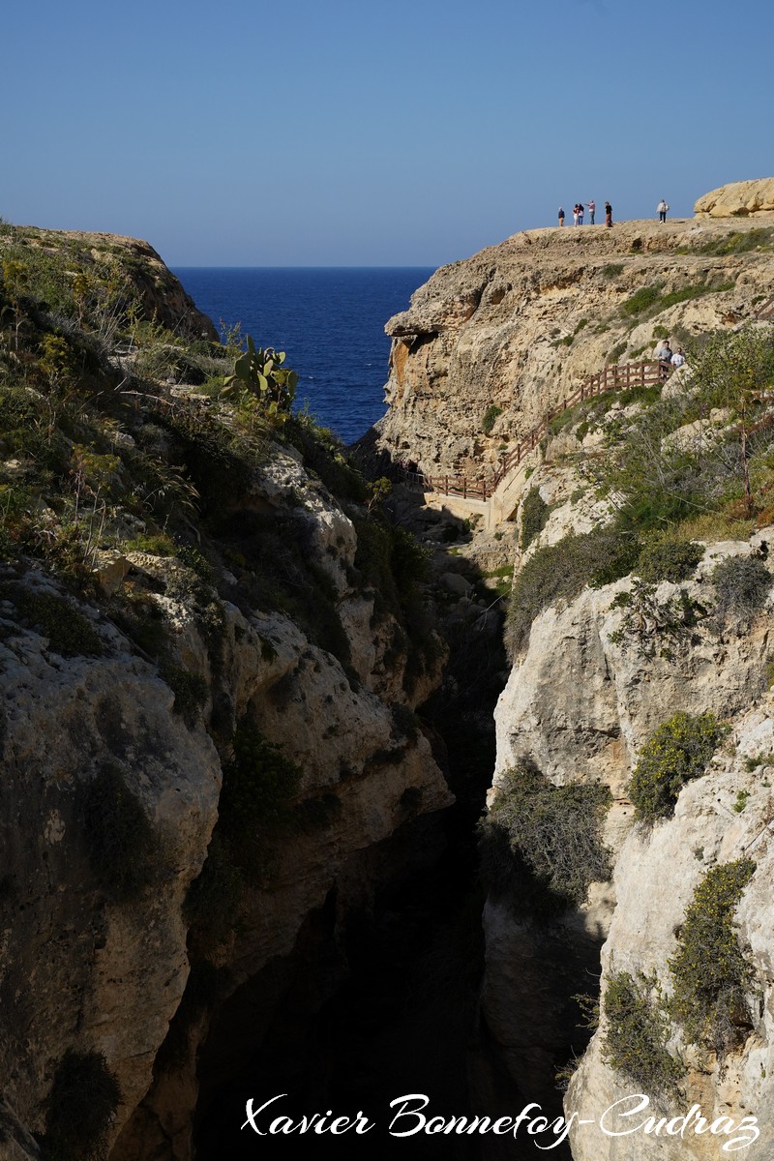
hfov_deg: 25.1
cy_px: 580
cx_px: 387
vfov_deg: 36.9
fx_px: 1741
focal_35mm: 54
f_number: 9
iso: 800
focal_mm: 54
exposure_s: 1/2500
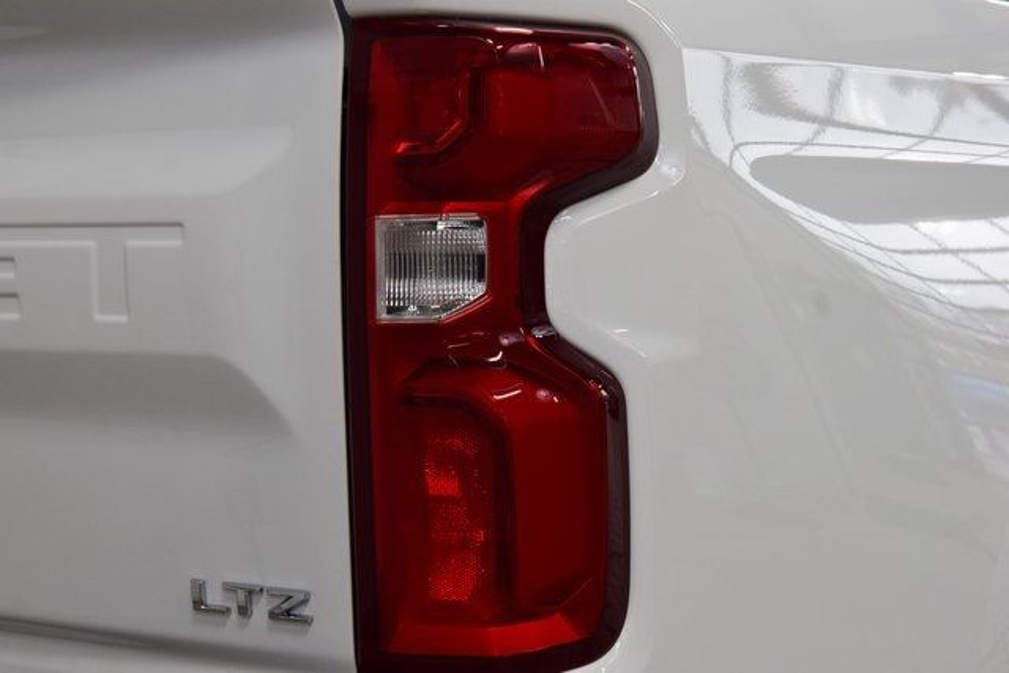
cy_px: 336
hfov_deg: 28.1
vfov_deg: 18.9
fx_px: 2018
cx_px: 504
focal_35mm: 72
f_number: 8
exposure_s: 1/60
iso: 1400
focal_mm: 48
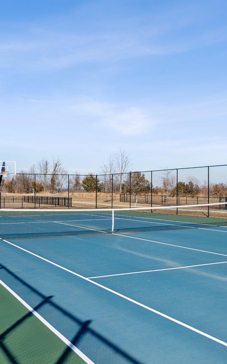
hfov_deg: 35.3
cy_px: 186
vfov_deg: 54.0
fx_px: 356
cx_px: 115
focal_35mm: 36
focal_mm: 15.7
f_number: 9
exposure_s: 1/400
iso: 100
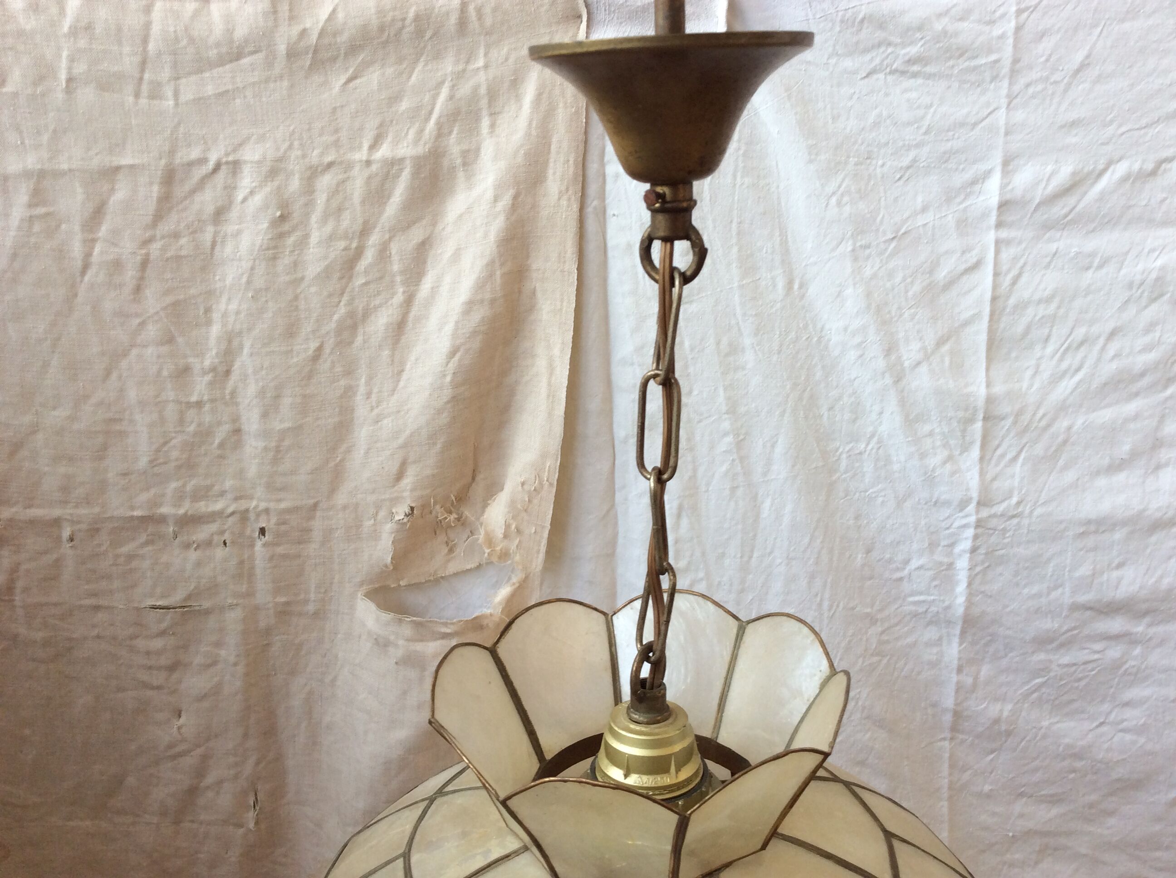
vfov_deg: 44.1
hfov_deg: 56.9
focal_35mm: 32
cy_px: 439
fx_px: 1086
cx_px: 588
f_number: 2.4
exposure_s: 1/33
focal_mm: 3.3
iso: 40
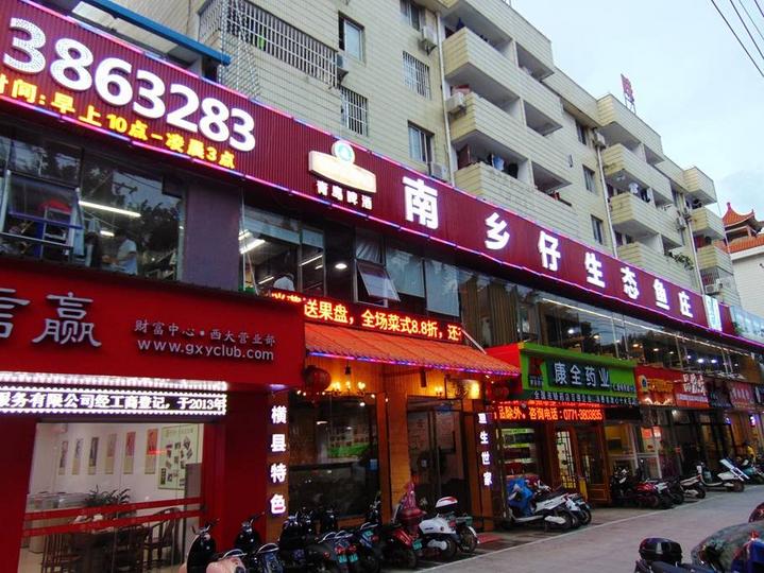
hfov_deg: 69.4
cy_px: 286
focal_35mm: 25
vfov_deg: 54.9
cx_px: 382
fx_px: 552
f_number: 3
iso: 80
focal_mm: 4.5
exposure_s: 1/30
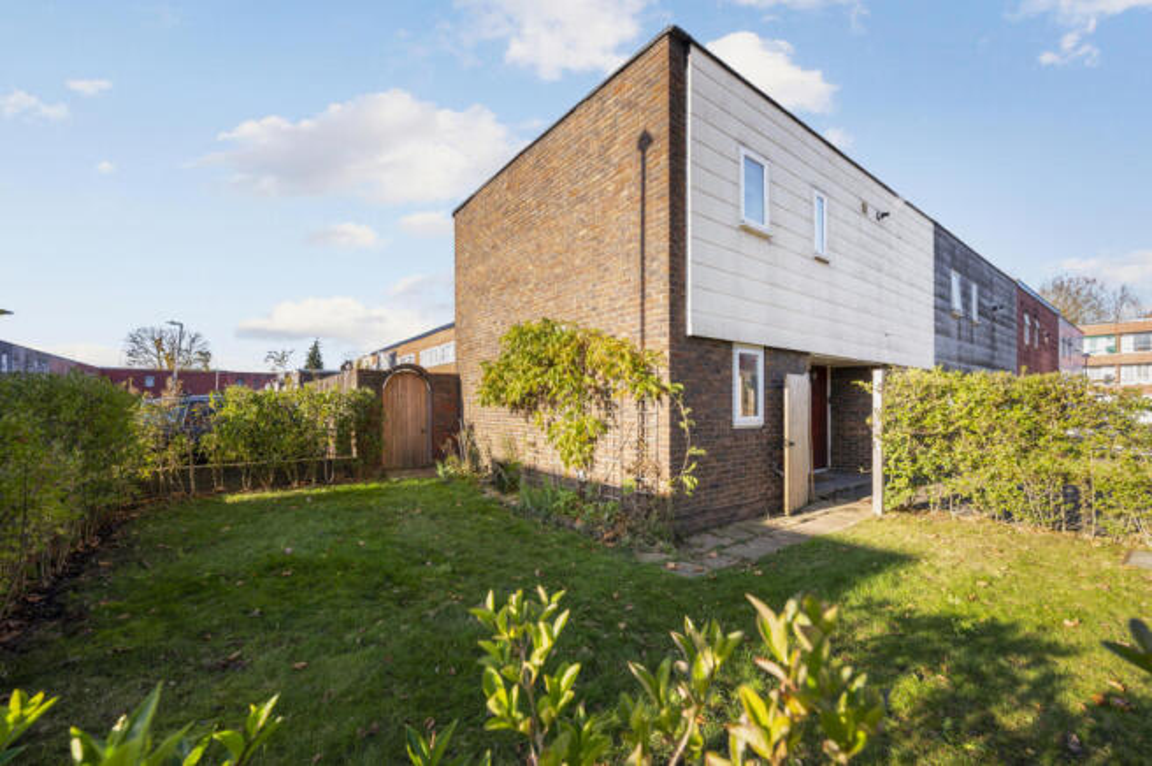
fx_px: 448
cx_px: 576
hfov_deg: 104.3
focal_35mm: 14
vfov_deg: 81.1
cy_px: 383
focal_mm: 14
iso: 200
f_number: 8
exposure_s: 1/100
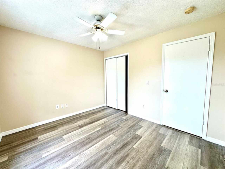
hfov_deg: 102.1
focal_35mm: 14
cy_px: 84
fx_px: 91
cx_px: 112
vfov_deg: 85.7
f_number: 2.2
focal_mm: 2.22
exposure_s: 1/120
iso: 100
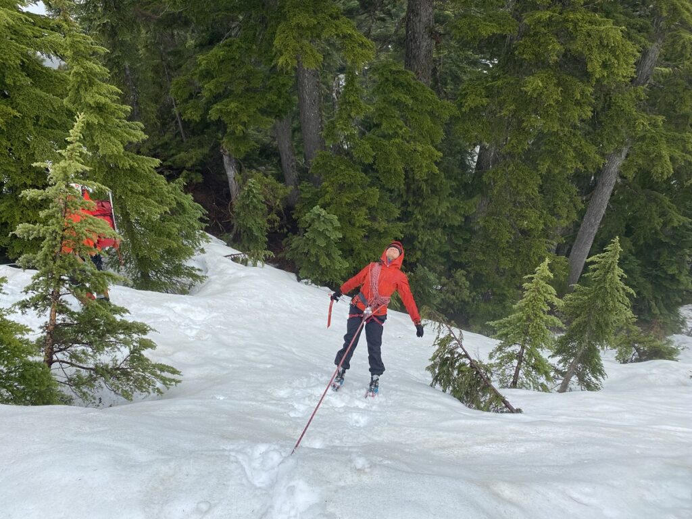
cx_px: 346
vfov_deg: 53.1
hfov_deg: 67.3
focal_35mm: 26
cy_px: 260
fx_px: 520
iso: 32
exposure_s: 1/1727
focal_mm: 4.25
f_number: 1.8
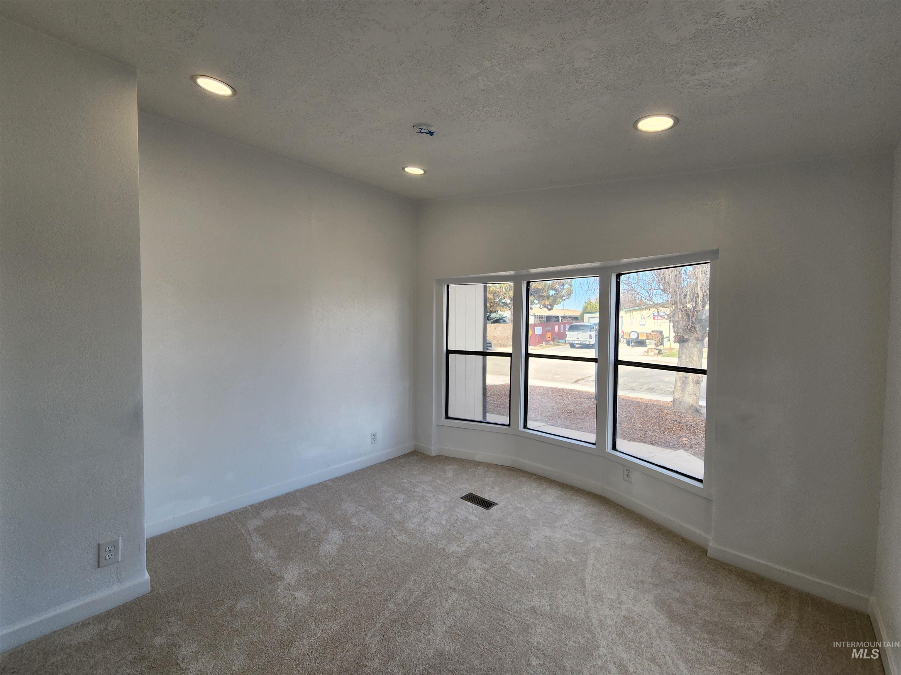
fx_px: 338
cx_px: 450
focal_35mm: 13
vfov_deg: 89.9
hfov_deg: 106.2
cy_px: 338
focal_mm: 2.2
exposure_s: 1/120
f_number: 2.2
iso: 50
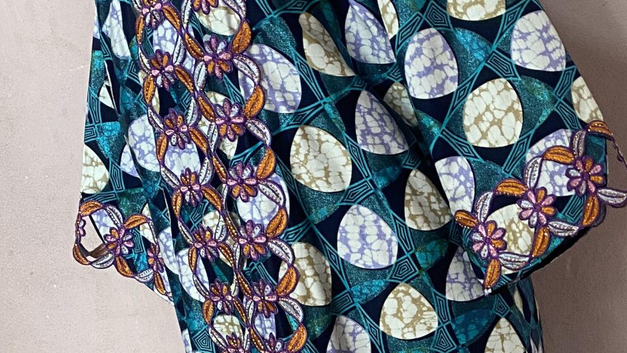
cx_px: 435
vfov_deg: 15.1
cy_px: 556
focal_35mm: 73
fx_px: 1214
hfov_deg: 28.7
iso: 200
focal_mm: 4.25
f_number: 1.8
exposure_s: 1/50
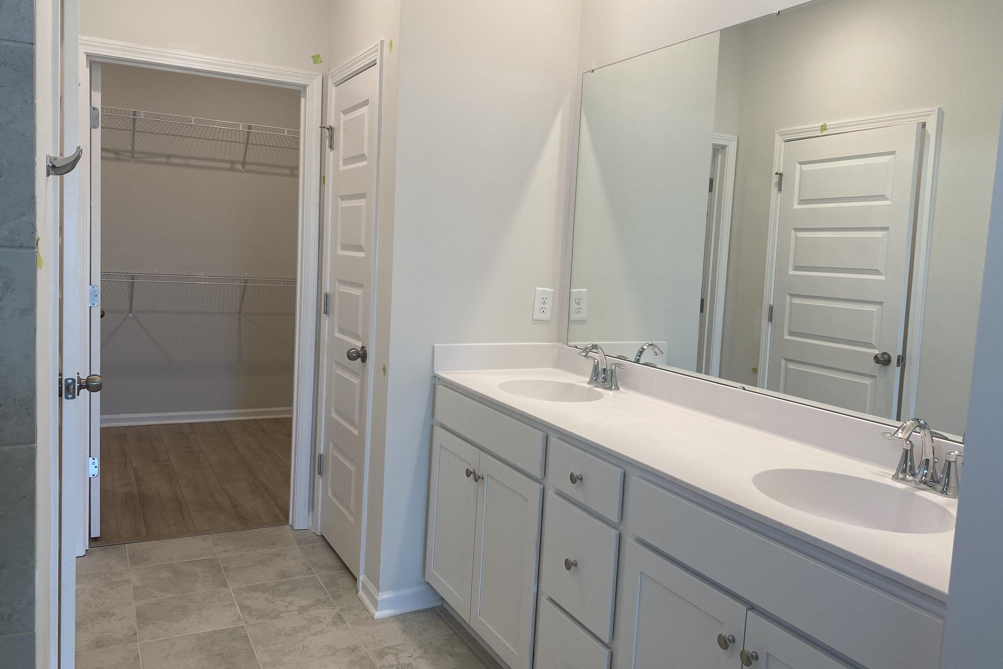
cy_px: 321
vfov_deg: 46.4
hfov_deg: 65.5
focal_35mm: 28
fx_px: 780
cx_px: 518
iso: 80
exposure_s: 1/120
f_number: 1.8
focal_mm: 4.25
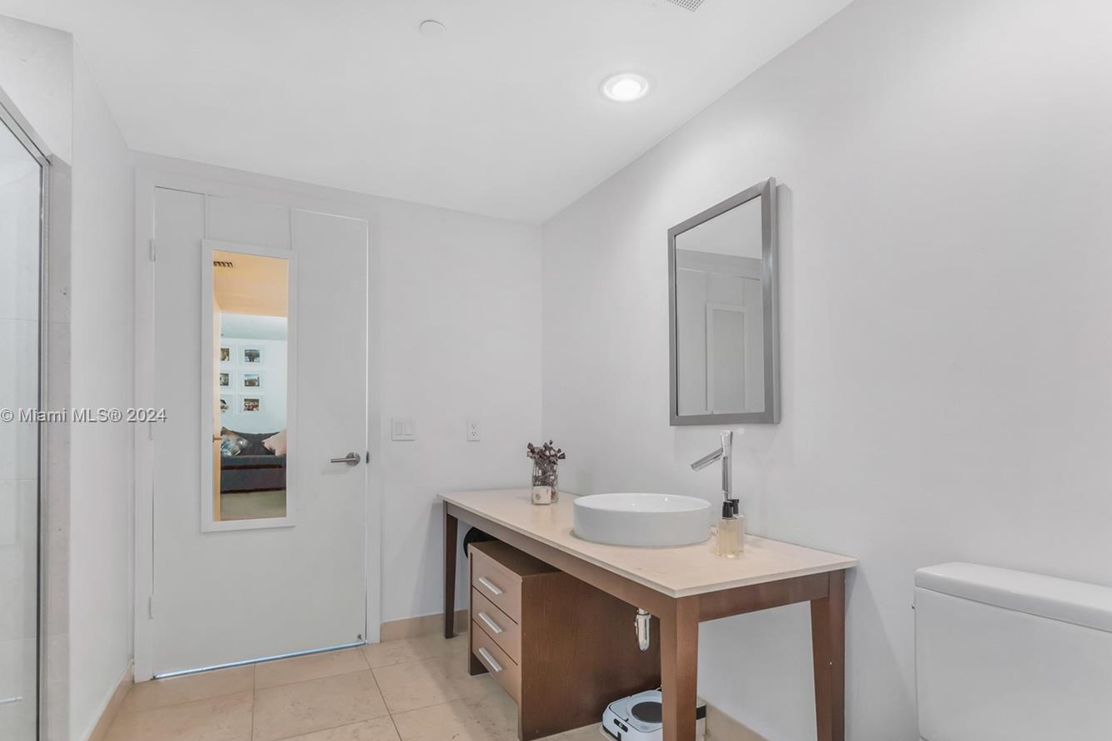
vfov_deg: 67.1
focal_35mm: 18
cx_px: 566
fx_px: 556
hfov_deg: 90.0
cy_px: 417
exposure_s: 1/30
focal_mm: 15
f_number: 8
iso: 8000
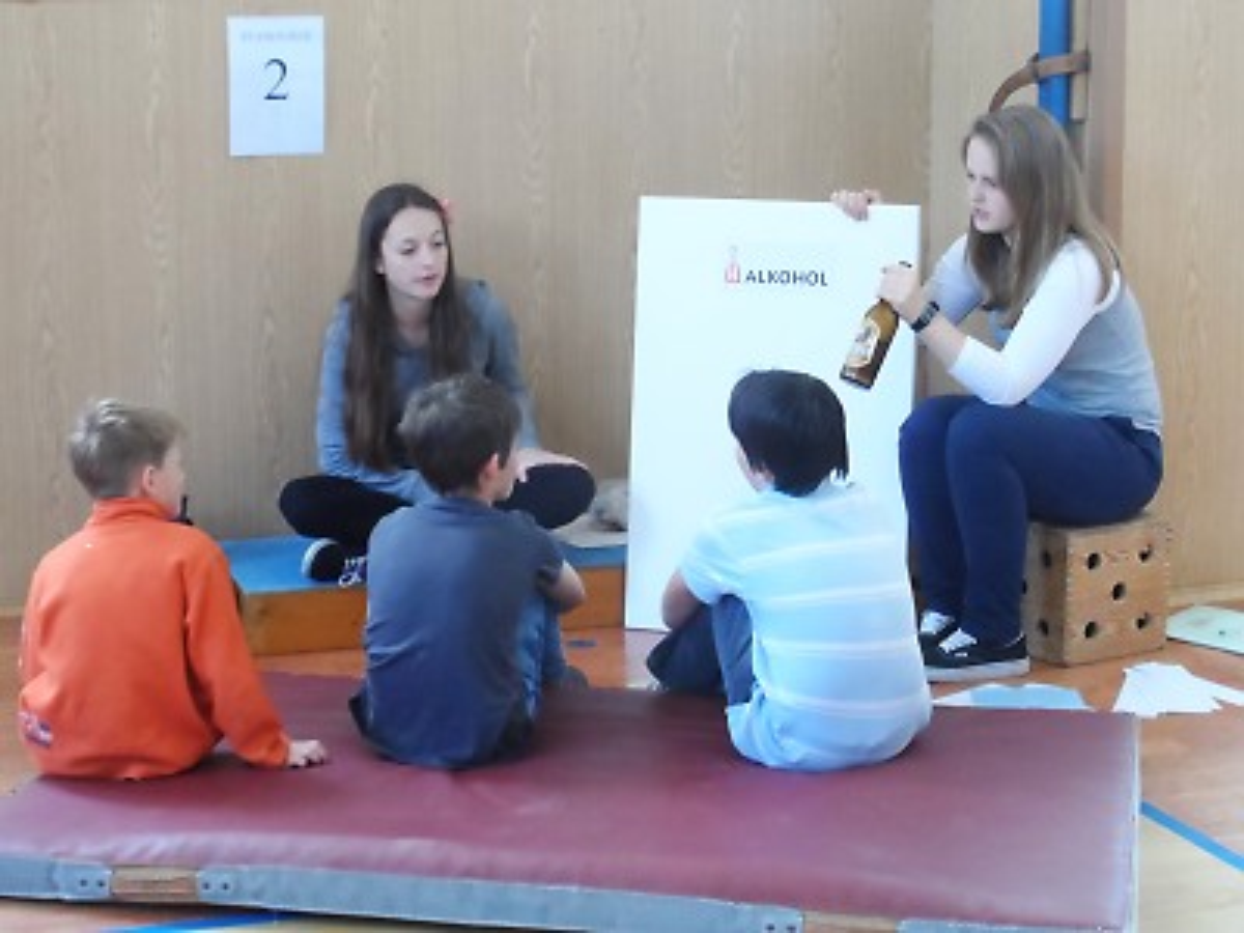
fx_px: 2623
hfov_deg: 26.7
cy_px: 466
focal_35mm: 73
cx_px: 622
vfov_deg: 20.2
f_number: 4.3
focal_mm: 11.9
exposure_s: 1/30
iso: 800
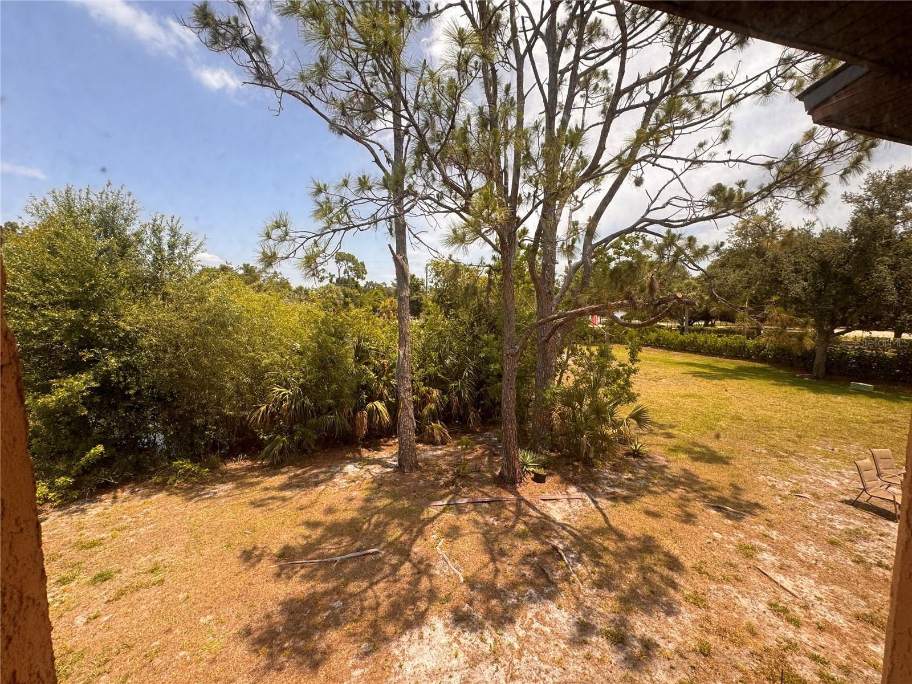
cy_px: 342
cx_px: 456
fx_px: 369
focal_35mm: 14
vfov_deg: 85.7
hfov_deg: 102.1
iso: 40
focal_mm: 2.22
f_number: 2.2
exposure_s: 1/675
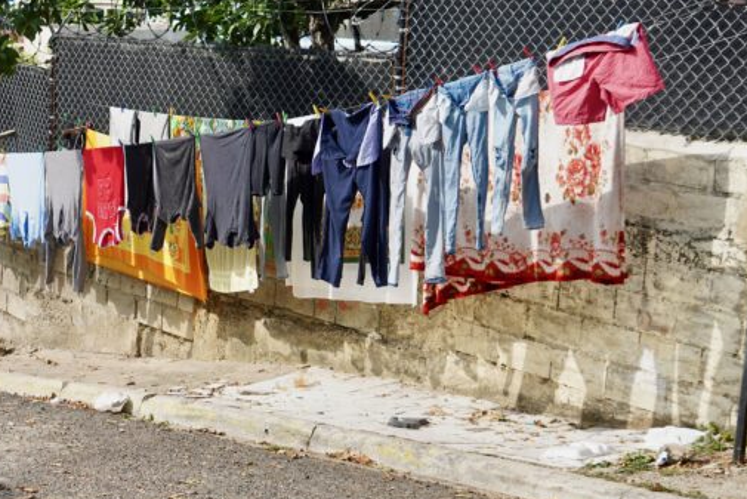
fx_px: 1474
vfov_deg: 19.2
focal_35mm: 71
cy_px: 215
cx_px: 169
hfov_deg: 28.0
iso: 100
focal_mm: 35
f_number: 5.6
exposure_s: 1/250
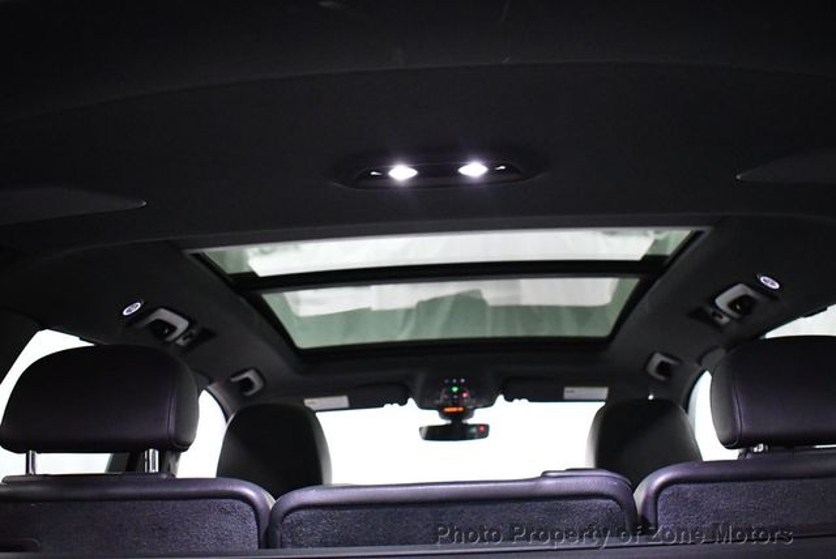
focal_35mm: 36
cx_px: 418
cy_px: 280
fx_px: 837
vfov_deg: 36.9
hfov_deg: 53.1
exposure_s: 1/60
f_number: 3.5
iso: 5000
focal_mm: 18
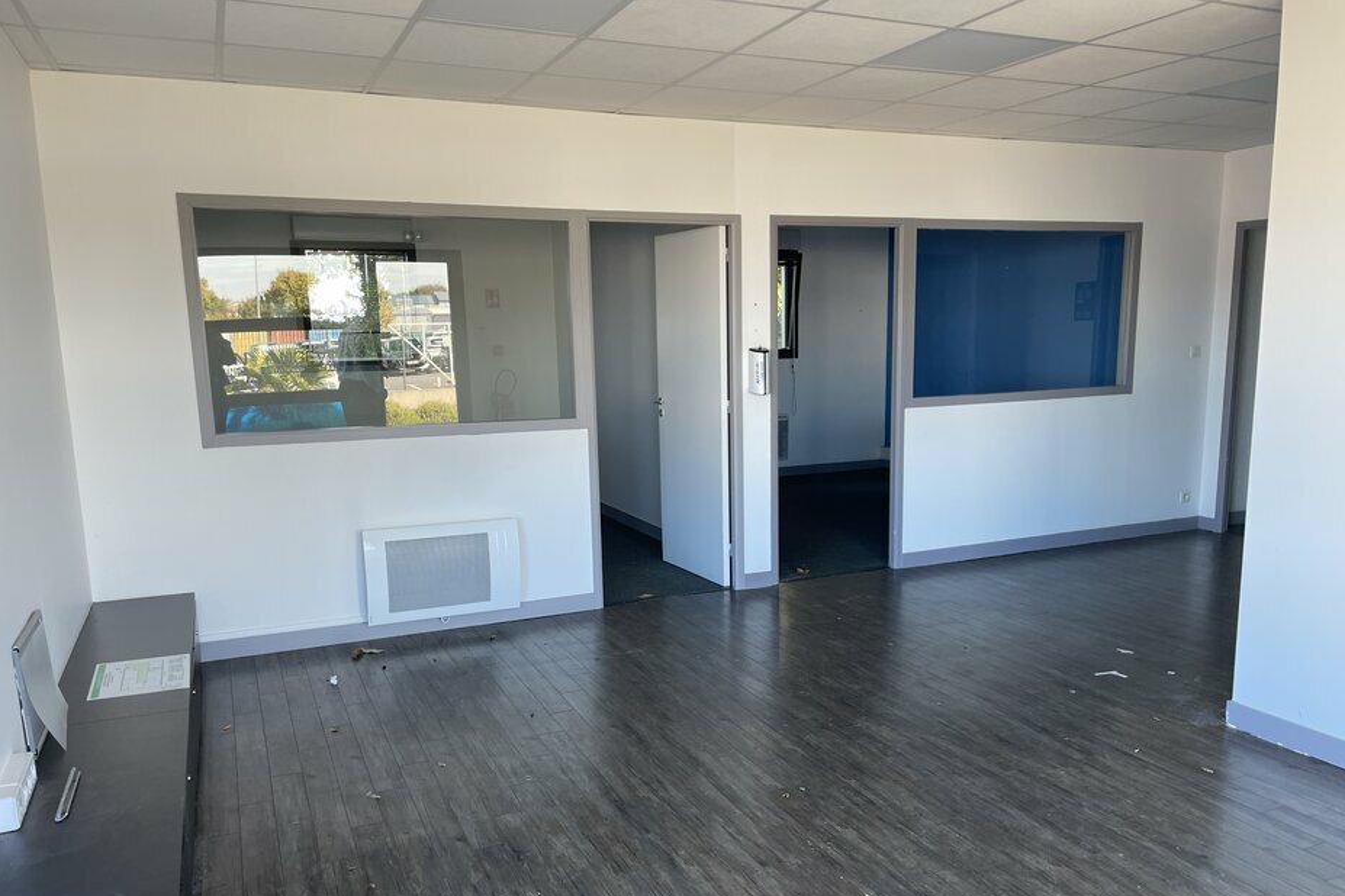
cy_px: 520
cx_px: 695
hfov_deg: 65.5
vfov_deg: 46.2
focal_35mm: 28
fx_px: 1046
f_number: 1.6
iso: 64
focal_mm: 4.2
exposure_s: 1/121
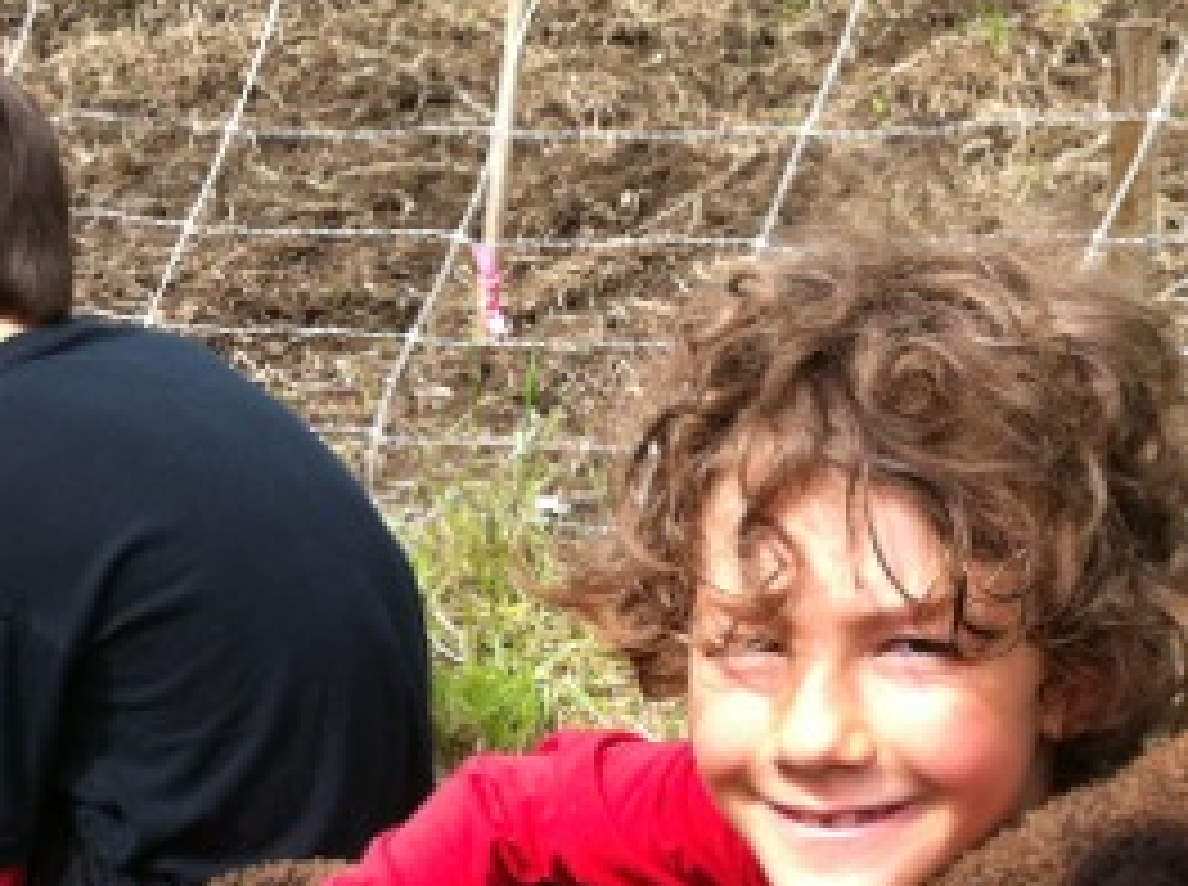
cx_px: 598
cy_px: 1016
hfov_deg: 23.1
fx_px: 2912
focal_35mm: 85
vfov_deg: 16.7
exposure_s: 1/413
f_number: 2.8
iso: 80
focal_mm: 3.85
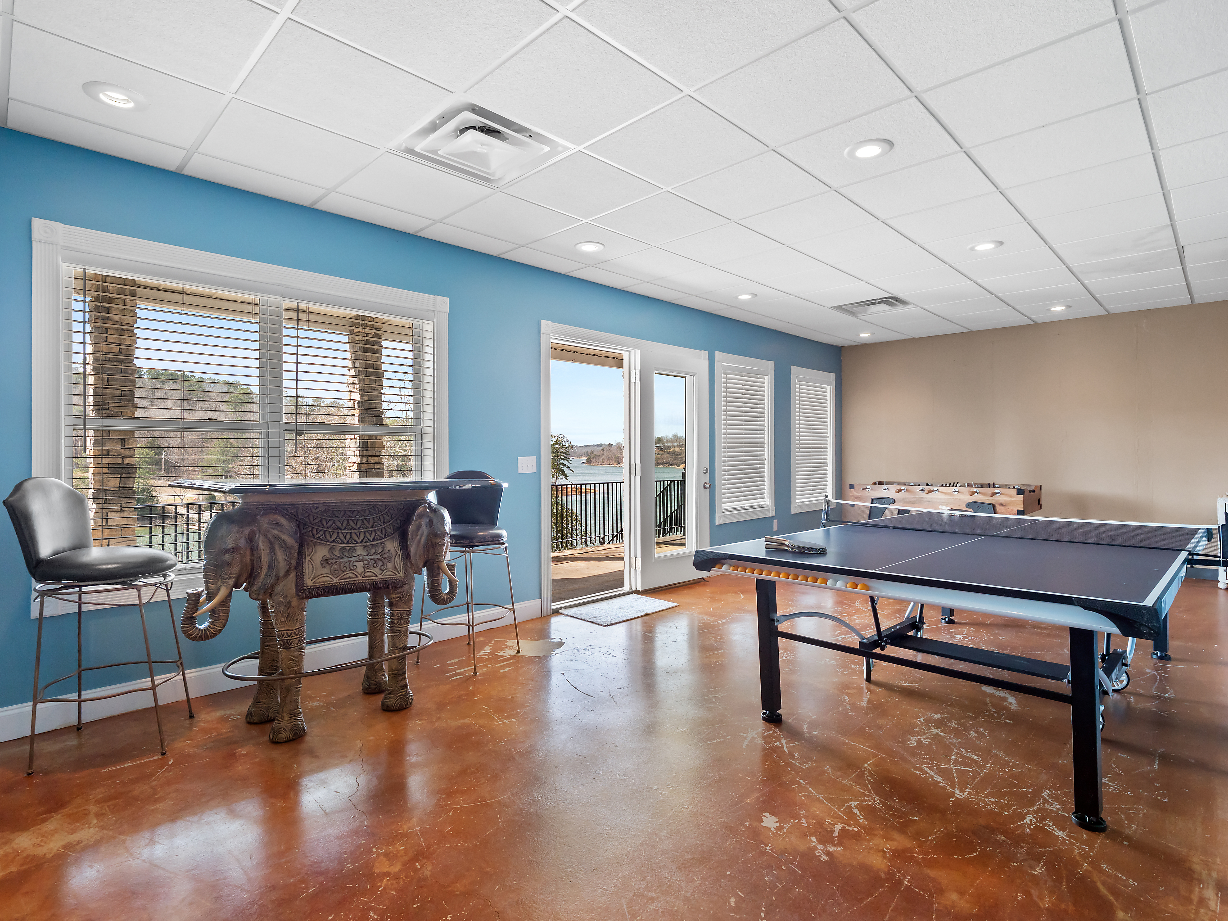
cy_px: 460
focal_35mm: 18
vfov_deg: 71.6
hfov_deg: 87.8
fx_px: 639
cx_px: 614
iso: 200
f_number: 5.6
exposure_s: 1/40
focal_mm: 9
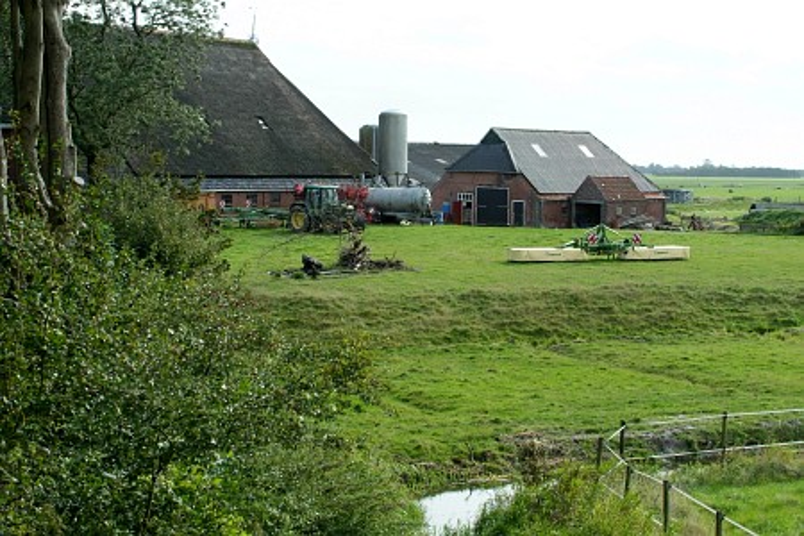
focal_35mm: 60
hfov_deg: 33.4
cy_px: 268
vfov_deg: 22.6
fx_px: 1340
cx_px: 402
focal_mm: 40
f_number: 4
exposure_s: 1/1000
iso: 400
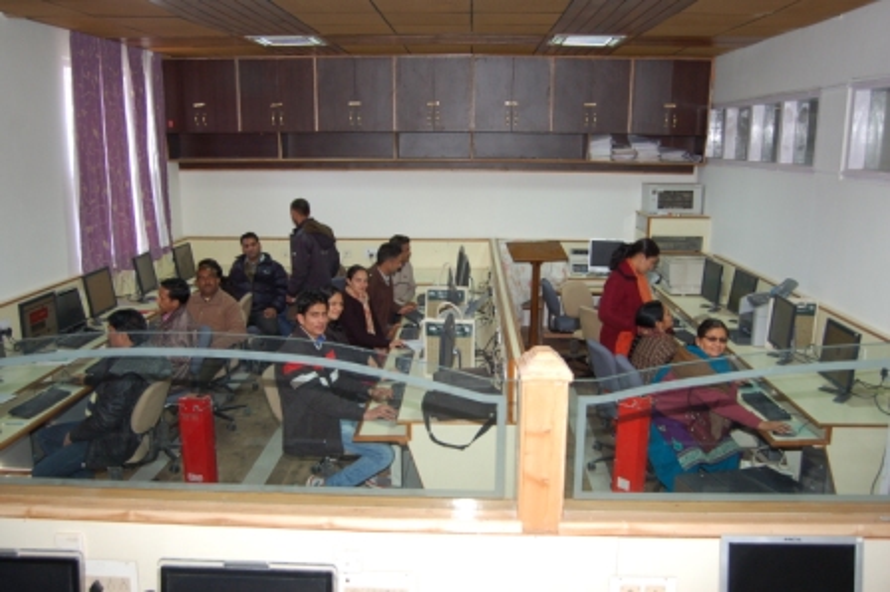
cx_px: 445
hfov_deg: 62.0
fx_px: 741
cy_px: 296
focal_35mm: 30
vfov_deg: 43.5
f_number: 4
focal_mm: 20
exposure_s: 1/60
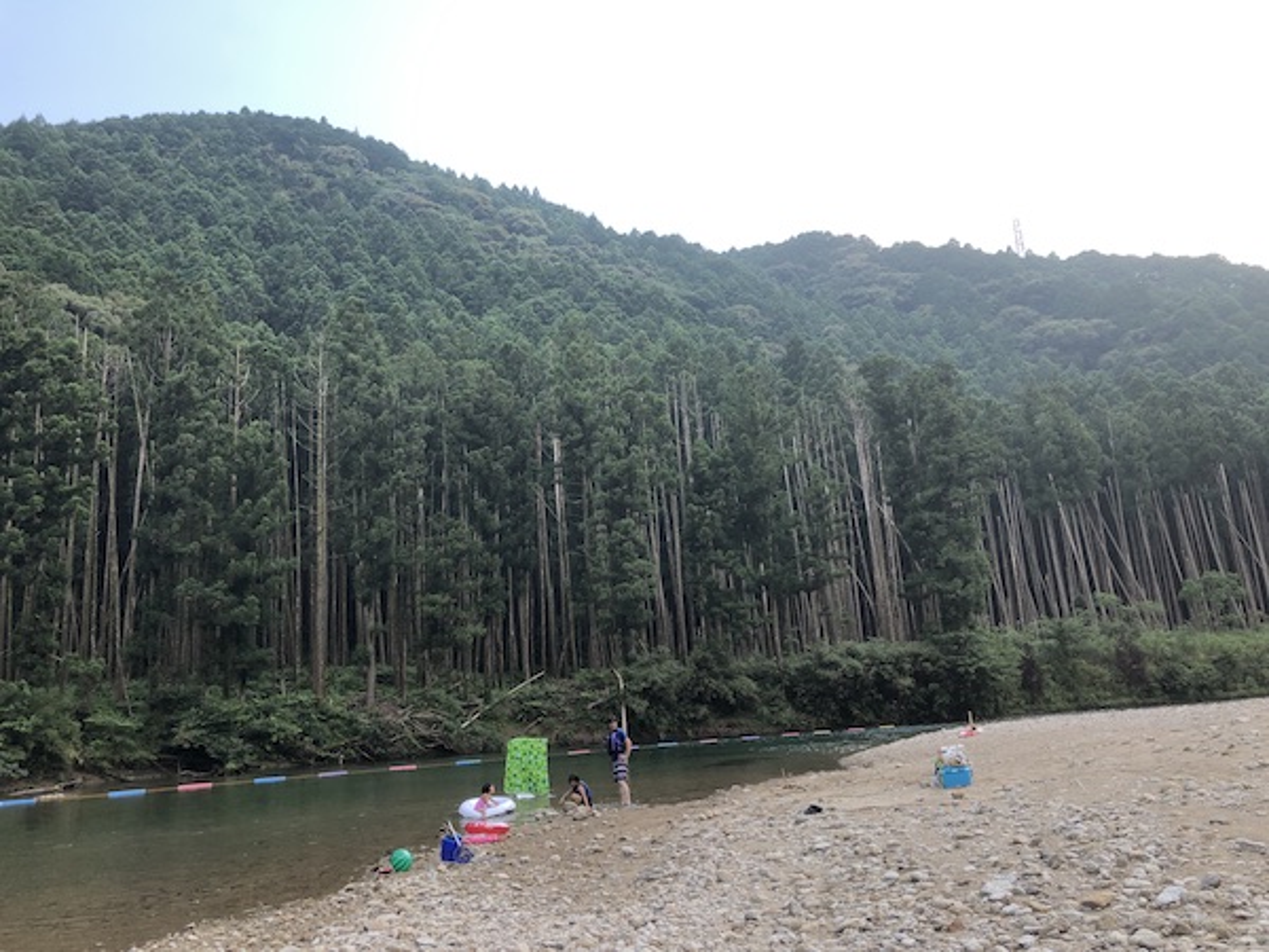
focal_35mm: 28
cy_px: 476
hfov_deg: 63.4
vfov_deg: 49.7
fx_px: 1026
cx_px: 634
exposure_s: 1/623
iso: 20
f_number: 1.8
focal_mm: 3.99
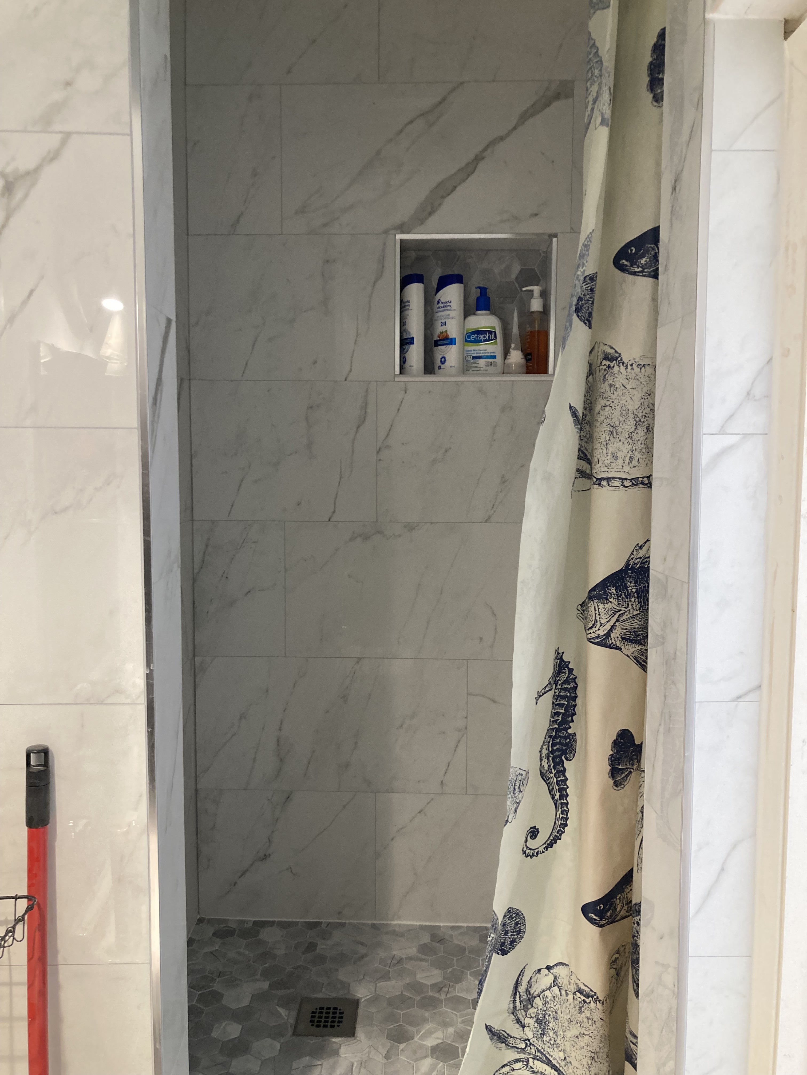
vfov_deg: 63.4
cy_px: 538
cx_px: 404
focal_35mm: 28
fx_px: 870
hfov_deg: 49.7
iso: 160
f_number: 1.8
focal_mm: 3.99
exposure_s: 1/60
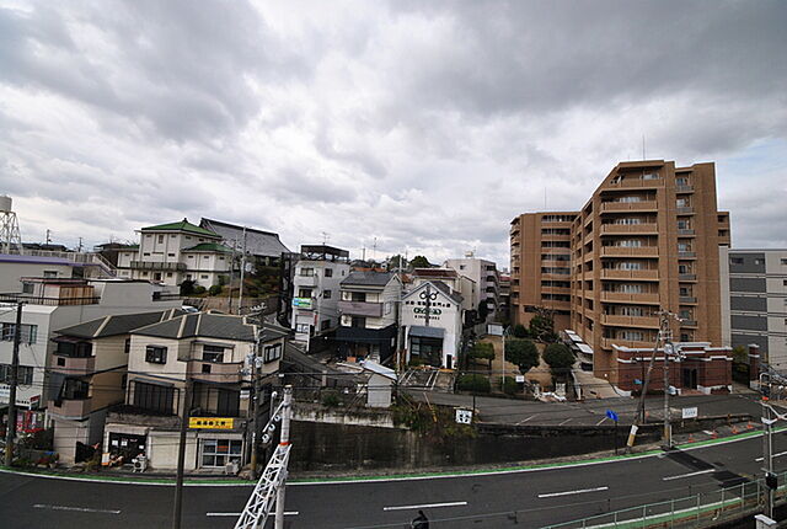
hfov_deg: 112.5
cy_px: 264
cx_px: 394
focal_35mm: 12
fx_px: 263
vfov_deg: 90.3
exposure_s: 1/160
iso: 200
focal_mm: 8
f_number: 9
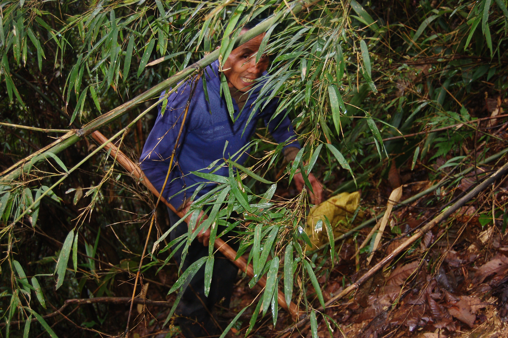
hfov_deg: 41.1
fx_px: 677
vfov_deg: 28.0
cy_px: 169
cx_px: 254
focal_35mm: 48
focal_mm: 32
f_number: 4.5
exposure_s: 1/60
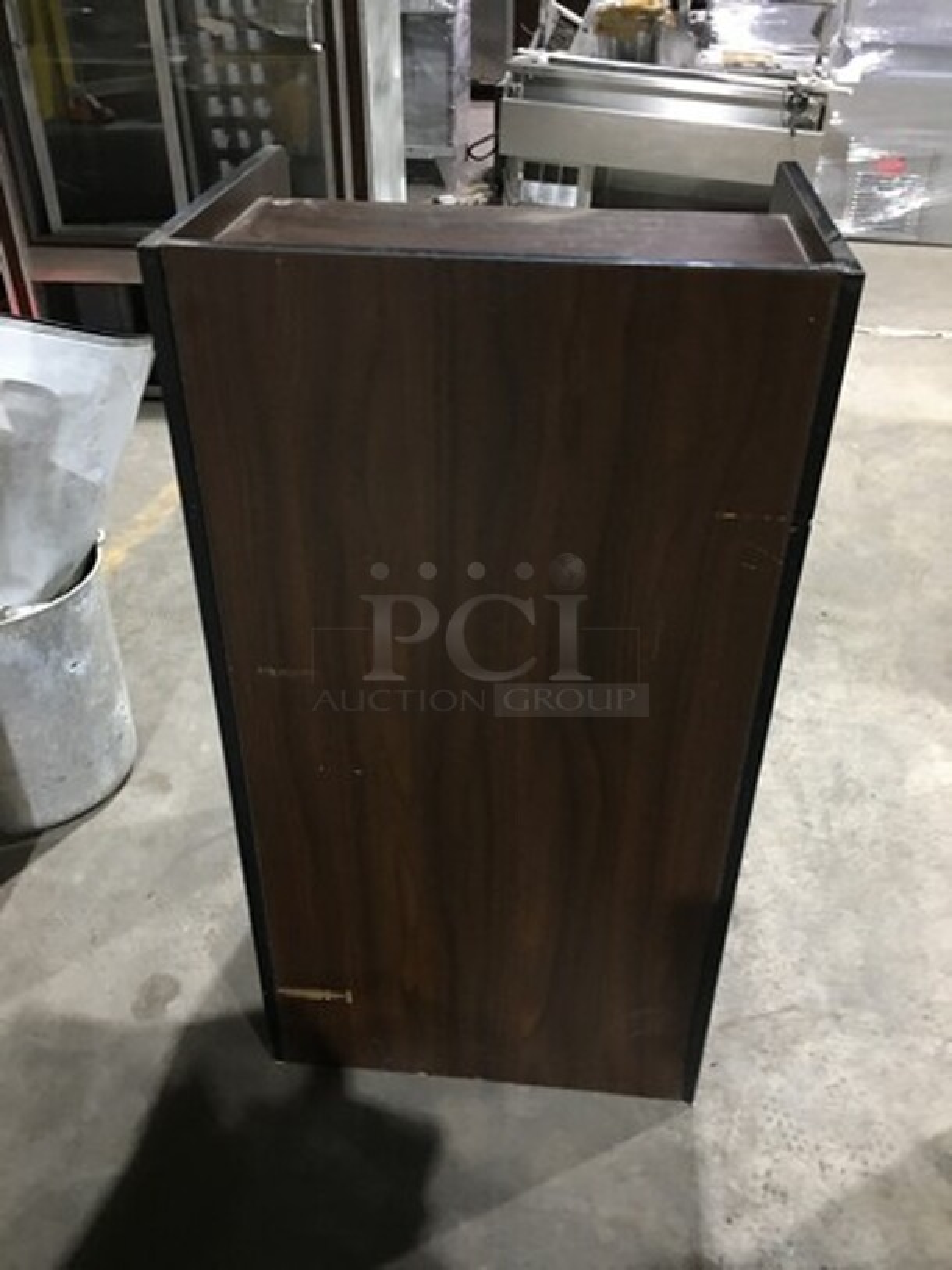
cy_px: 635
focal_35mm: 29
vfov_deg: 61.7
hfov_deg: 48.2
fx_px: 1063
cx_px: 476
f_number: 2.2
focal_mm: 4.15
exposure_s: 1/4
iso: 100
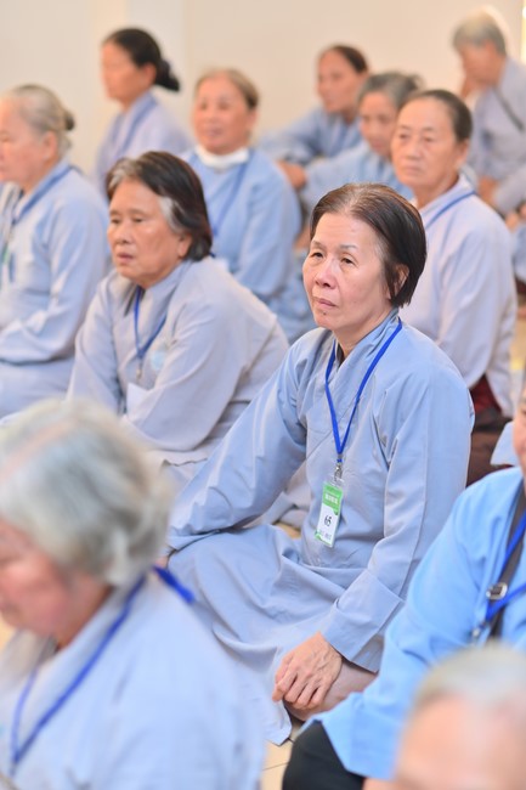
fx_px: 1864
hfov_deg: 16.1
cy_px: 395
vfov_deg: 23.9
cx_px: 263
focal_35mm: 85
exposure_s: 1/200
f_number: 2.5
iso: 400
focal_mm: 85
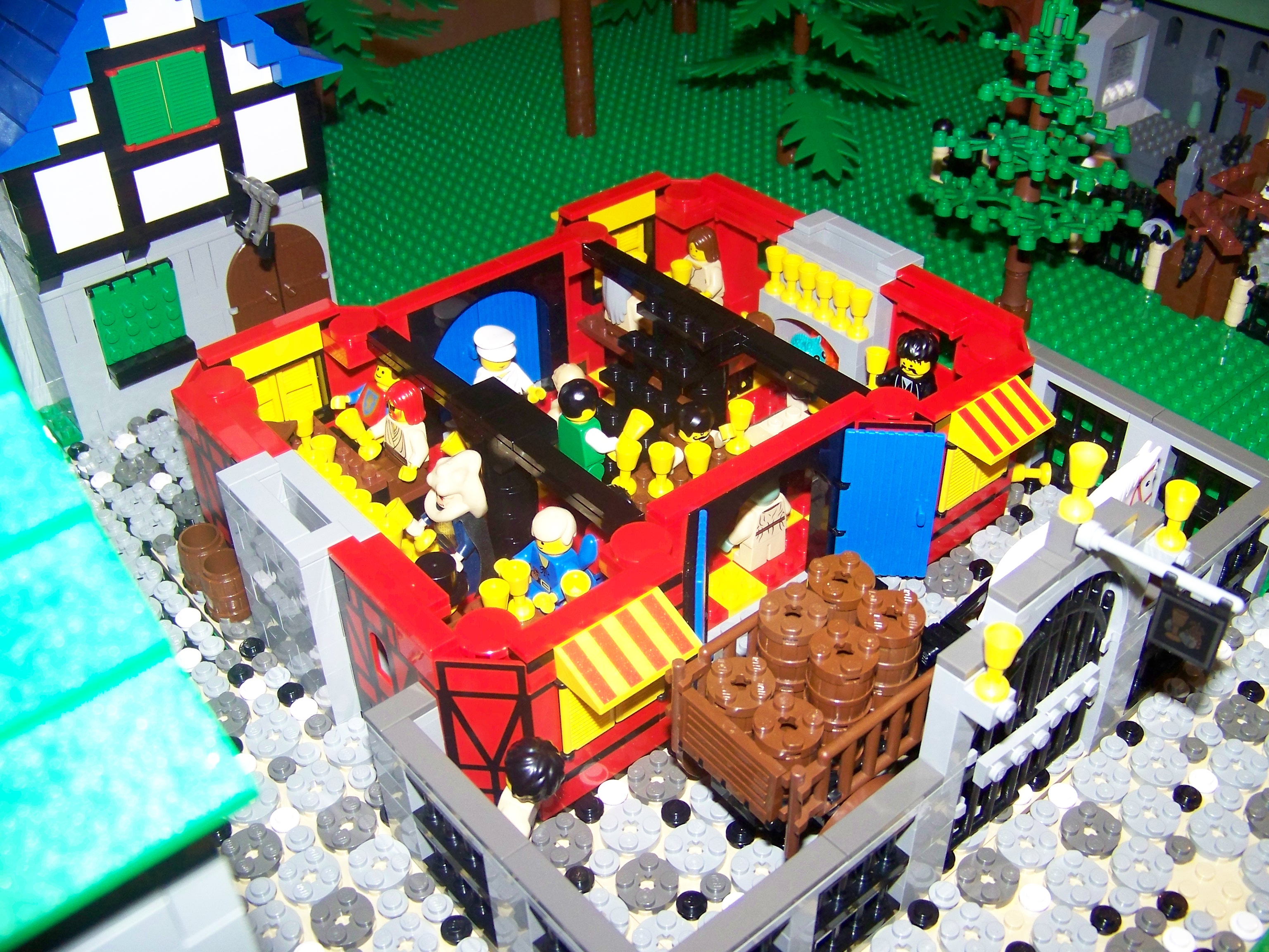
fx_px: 1320
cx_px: 634
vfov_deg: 39.7
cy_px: 476
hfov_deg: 51.4
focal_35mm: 36
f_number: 2.8
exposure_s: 1/30
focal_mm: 5.85
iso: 200
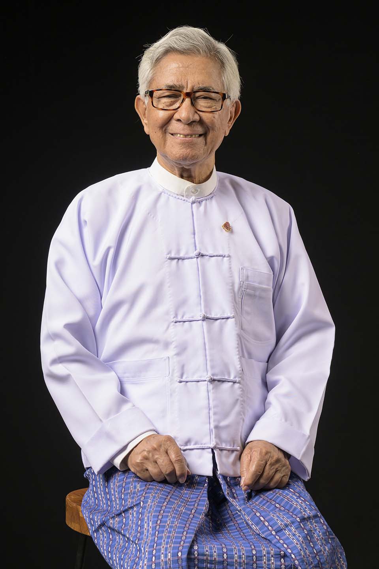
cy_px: 284
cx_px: 190
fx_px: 1342
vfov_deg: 23.9
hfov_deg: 16.1
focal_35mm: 85
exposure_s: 1/200
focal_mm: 85
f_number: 7.1
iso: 320
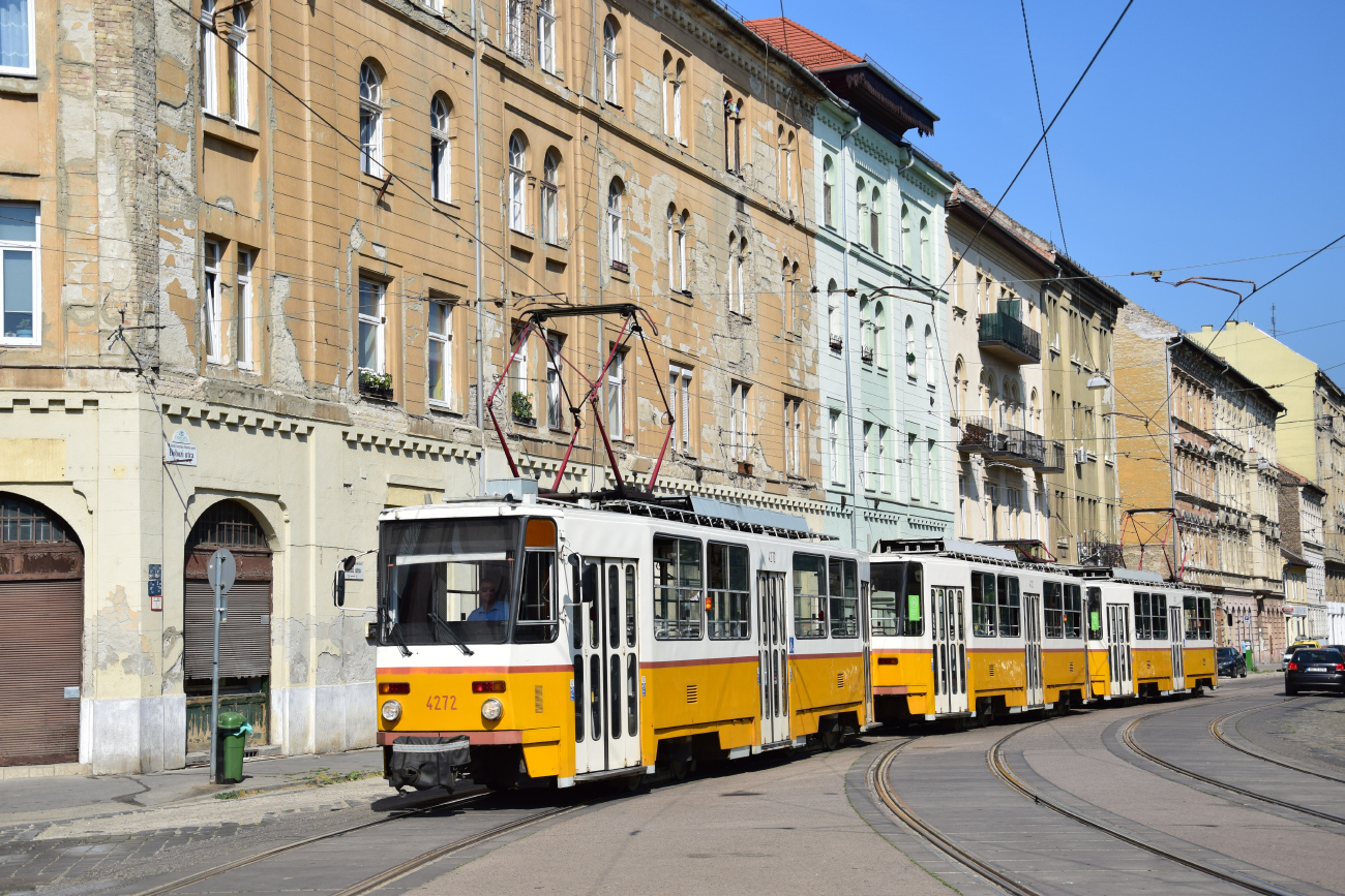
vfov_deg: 23.8
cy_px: 448
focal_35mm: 57
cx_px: 672
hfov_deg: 35.0
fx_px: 2130
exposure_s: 1/1000
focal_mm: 38
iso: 200
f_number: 6.3
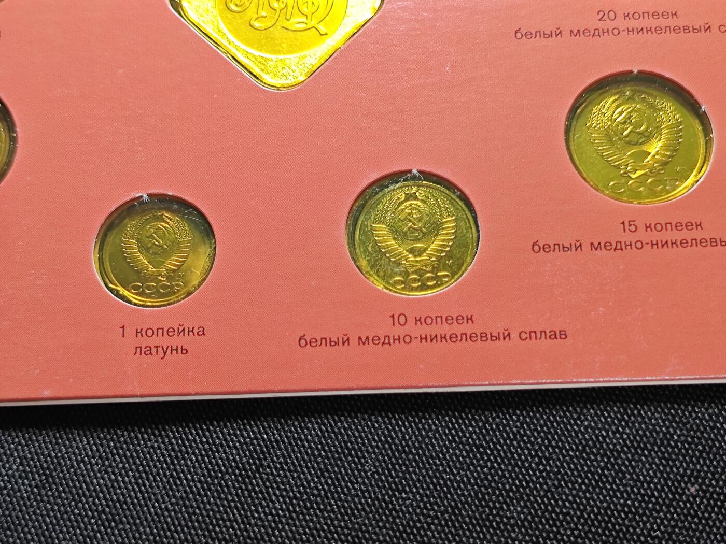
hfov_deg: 32.7
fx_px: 1237
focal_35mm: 59
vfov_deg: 24.8
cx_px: 363
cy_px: 272
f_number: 1.6
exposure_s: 1/50
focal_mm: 5.84
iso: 200
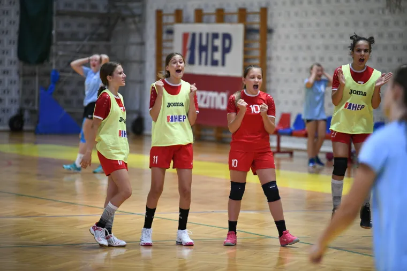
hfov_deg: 11.1
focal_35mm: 185
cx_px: 204
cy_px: 136
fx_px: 2092
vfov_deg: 7.4
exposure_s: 1/400
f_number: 2.8
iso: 3200
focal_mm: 185
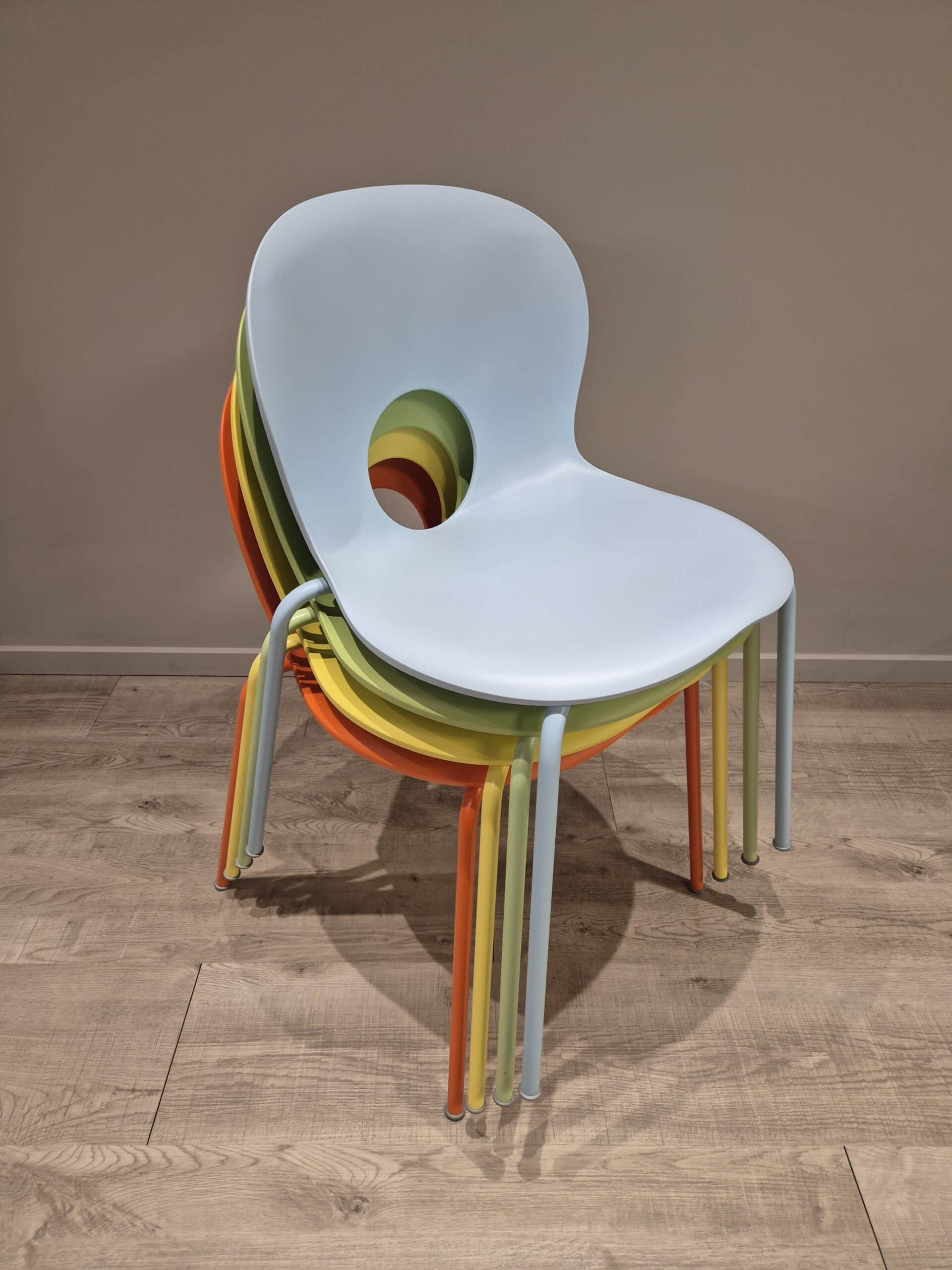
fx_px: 843
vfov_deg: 73.9
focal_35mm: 23
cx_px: 476
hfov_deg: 58.9
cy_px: 635
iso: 200
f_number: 1.8
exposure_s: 1/100
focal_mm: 5.4
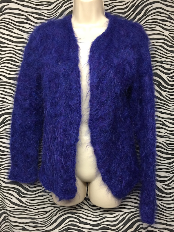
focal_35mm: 29
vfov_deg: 61.7
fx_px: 194
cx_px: 87
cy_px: 116
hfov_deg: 48.2
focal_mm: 4.15
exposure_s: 1/15
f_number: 2.2
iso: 50
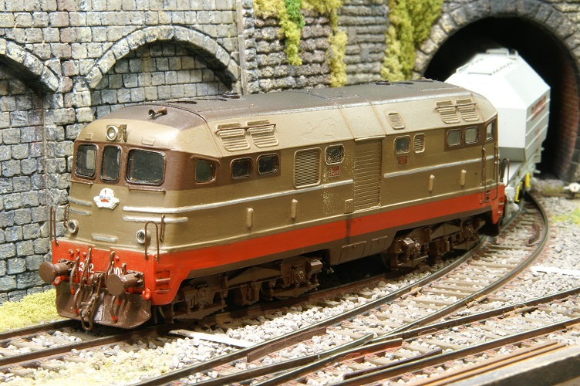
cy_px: 193
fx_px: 1811
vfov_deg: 12.2
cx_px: 290
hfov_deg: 18.2
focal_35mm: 112
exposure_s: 6
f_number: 32
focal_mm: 75
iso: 200
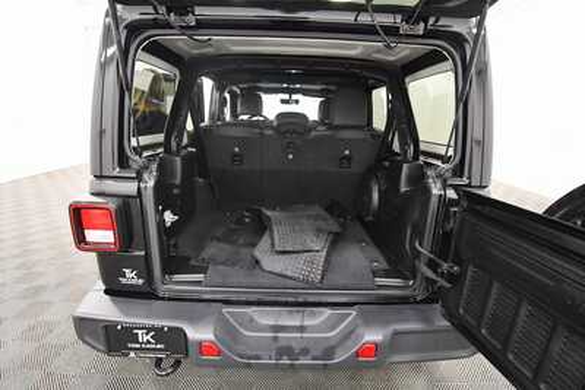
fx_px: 260
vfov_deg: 73.8
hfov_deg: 96.7
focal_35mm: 16
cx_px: 292
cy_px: 195
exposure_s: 1/125
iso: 3200
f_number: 4.8
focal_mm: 11
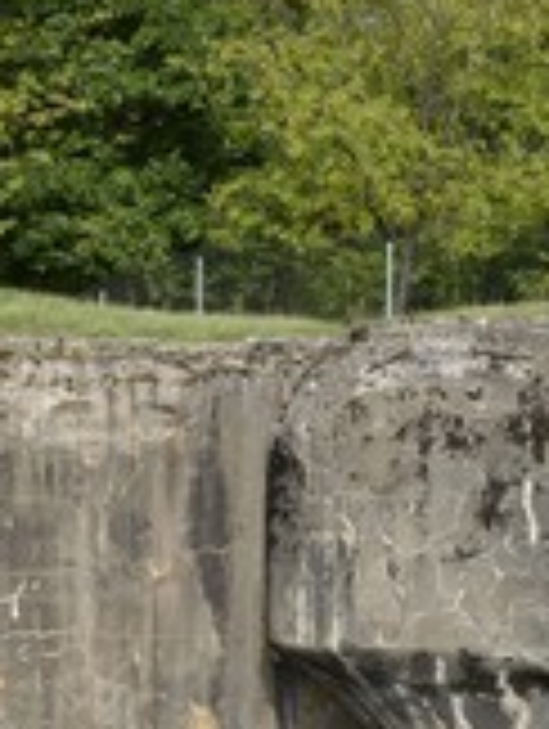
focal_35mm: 137
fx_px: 2889
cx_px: -225
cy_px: 598
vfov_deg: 14.3
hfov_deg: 10.5
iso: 200
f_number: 10
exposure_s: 1/200
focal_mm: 55
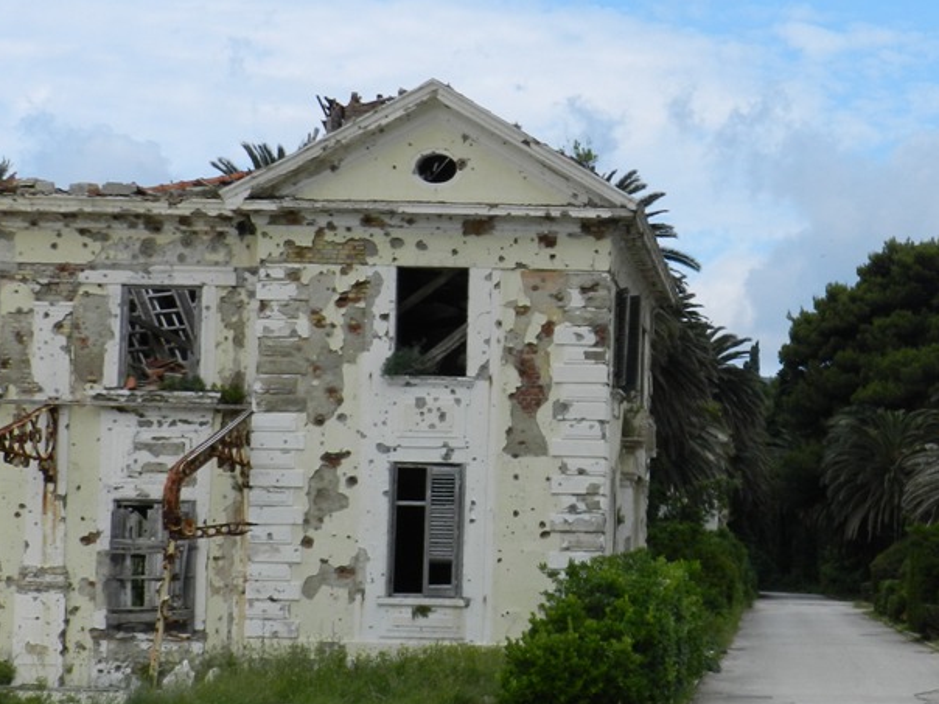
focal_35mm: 78
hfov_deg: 24.5
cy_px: 444
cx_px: 777
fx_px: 2116
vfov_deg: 18.9
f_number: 4.2
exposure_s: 1/800
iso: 160
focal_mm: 8.1
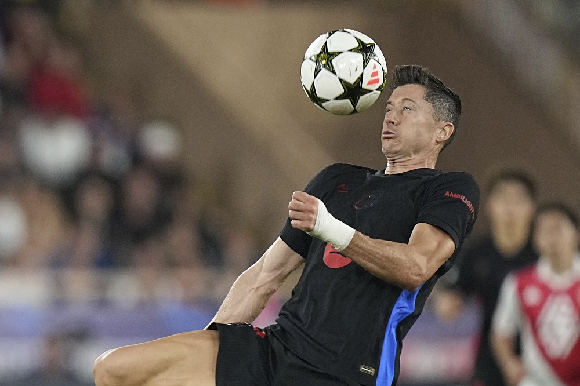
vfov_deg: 3.4
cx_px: 290
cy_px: 193
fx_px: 6442
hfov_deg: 5.2
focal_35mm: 400
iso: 2500
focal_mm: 400
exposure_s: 1/1000
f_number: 2.8
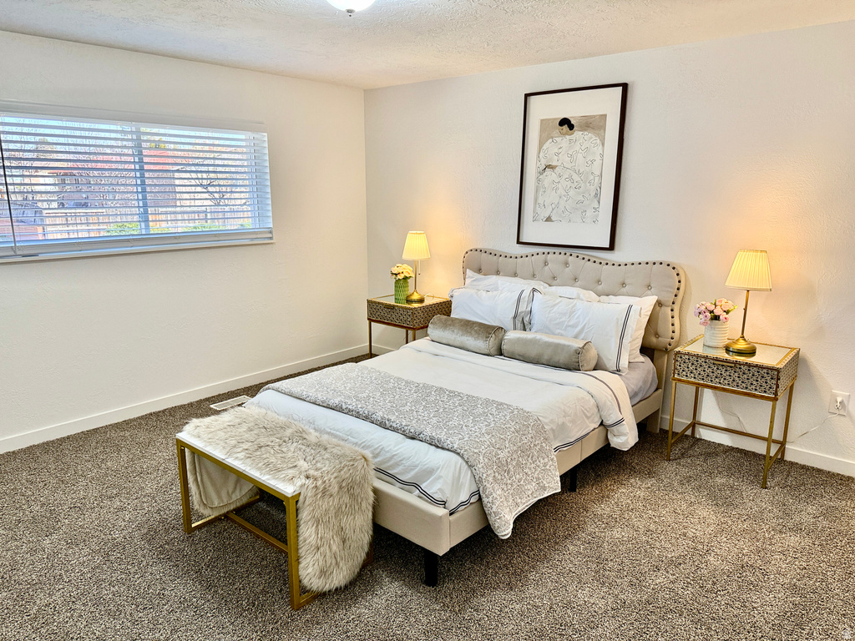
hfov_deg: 71.6
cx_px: 428
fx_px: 593
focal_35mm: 24
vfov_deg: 56.8
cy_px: 320
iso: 200
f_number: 1.78
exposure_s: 1/120
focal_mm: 6.76
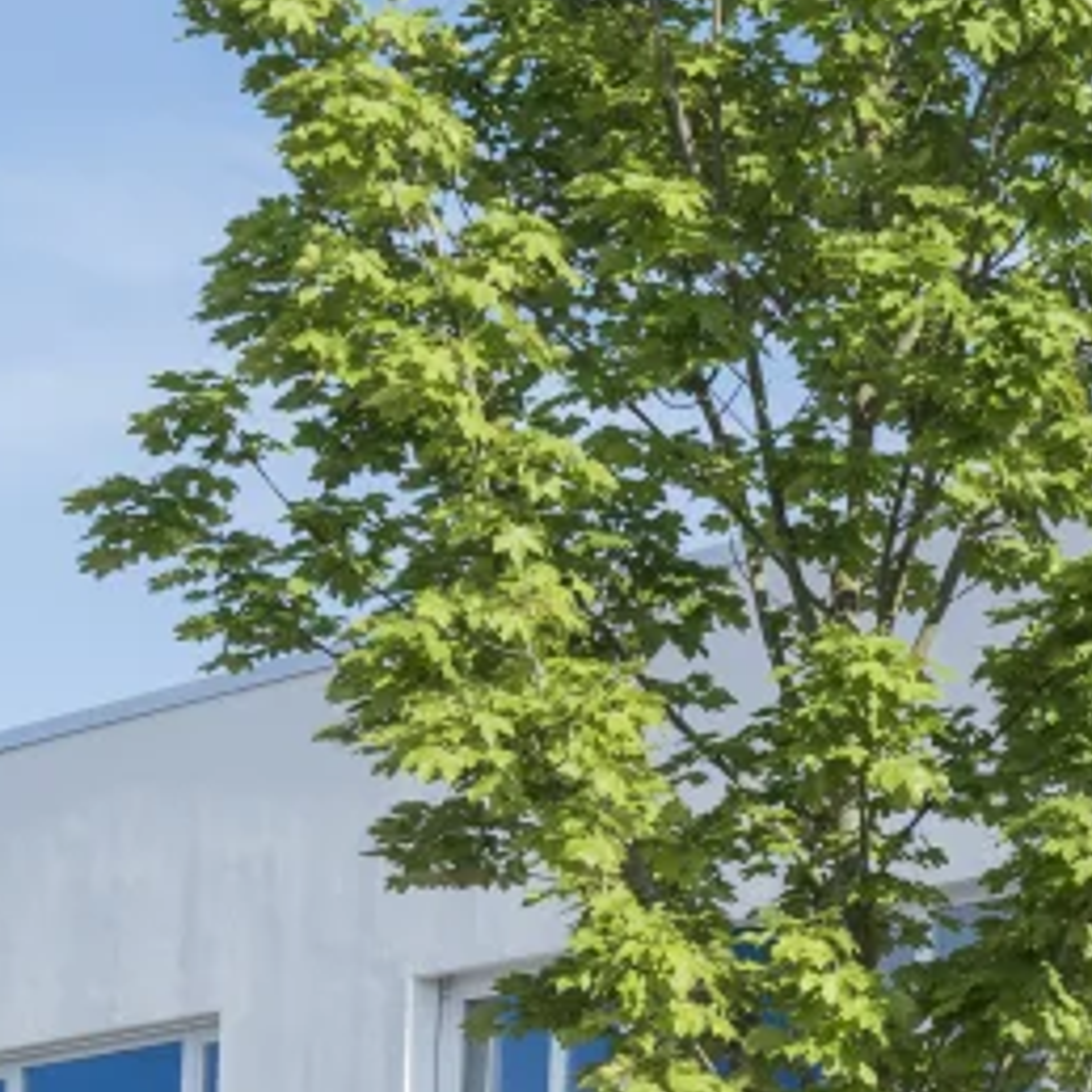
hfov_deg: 11.9
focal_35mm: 138
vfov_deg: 12.5
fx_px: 4925
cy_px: 1132
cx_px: 1775
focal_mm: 35
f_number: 9
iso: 100
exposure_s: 1/200
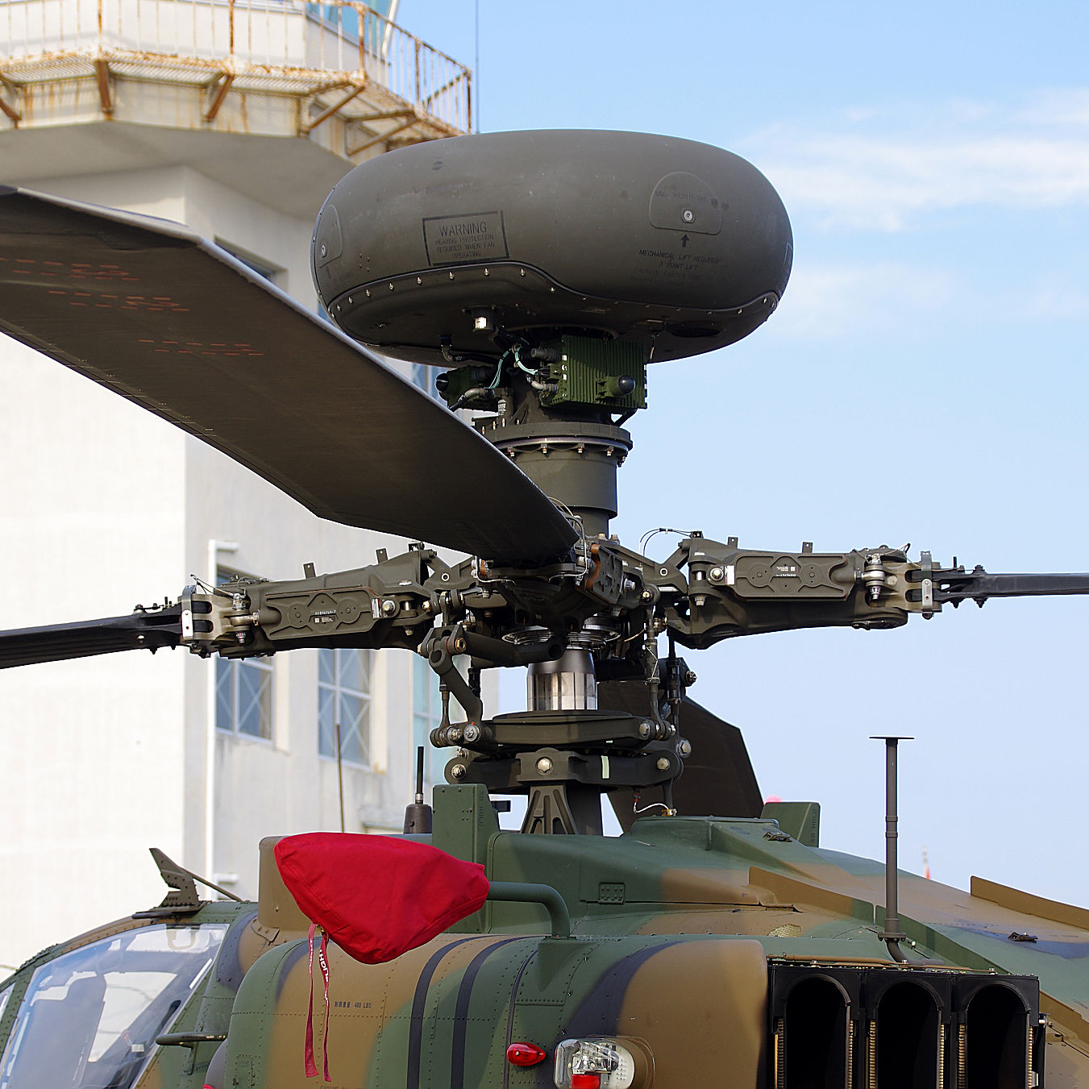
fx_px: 5125
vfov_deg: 12.1
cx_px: 542
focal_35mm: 144
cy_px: 543
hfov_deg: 12.1
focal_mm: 75
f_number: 6.3
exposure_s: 1/125
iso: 125
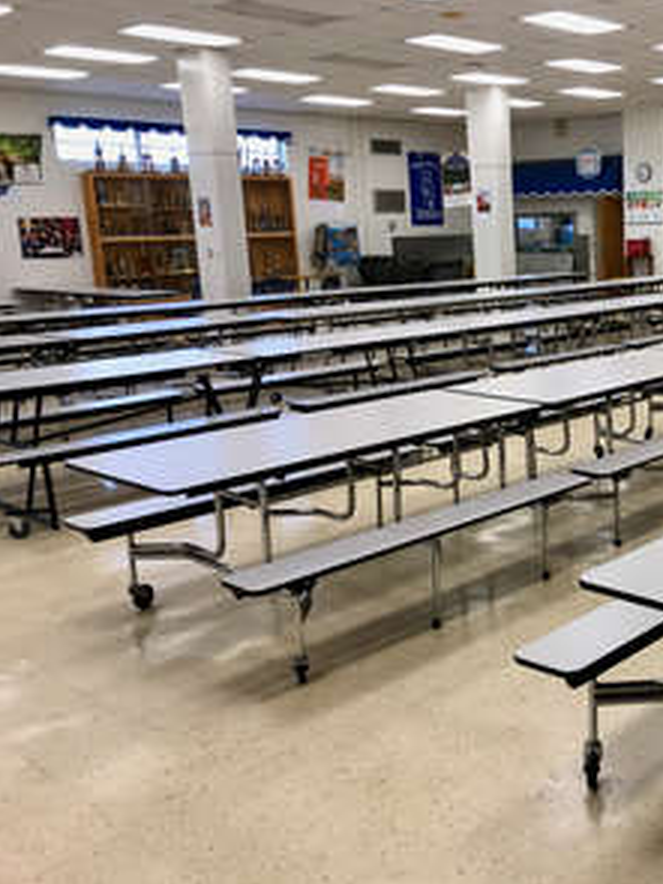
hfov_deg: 35.5
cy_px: 438
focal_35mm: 38
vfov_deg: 49.0
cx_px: 597
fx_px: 971
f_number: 1.8
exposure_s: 1/30
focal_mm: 4
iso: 32
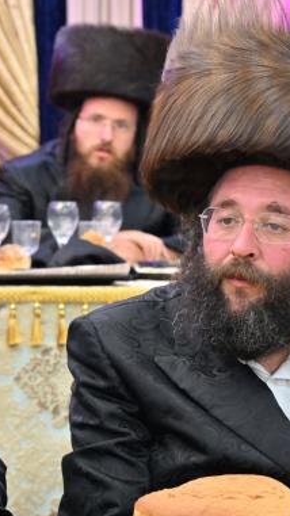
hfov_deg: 8.5
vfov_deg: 15.5
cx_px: -176
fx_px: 1889
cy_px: 328
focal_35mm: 138
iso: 500
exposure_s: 1/160
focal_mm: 49
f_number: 4
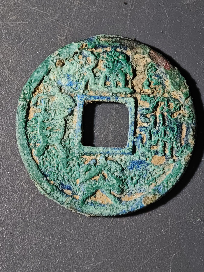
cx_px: 102
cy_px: 136
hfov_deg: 15.6
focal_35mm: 95
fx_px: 746
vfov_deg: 20.7
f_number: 2
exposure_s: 1/100
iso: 250
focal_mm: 9
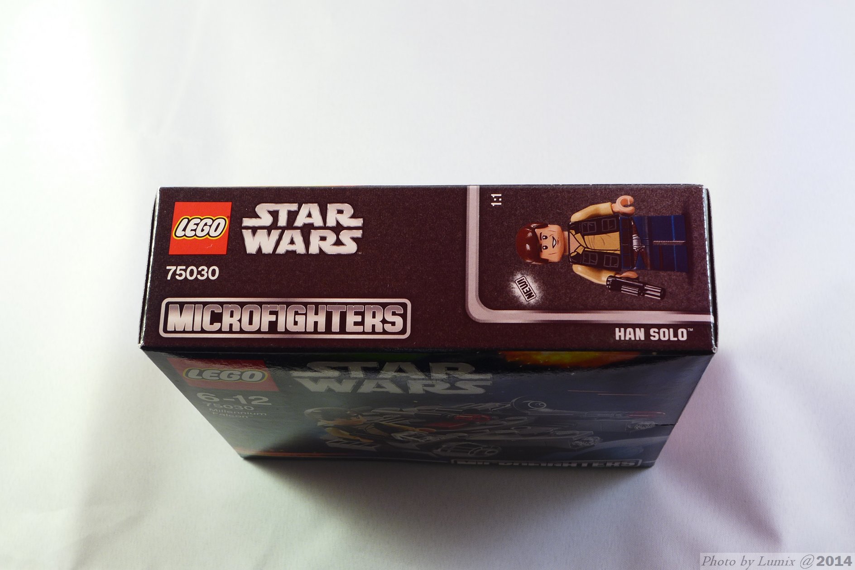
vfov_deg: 27.0
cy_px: 285
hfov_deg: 39.6
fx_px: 1188
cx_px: 428
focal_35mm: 50
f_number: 4
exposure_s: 1/2.5
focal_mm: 9.8
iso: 80
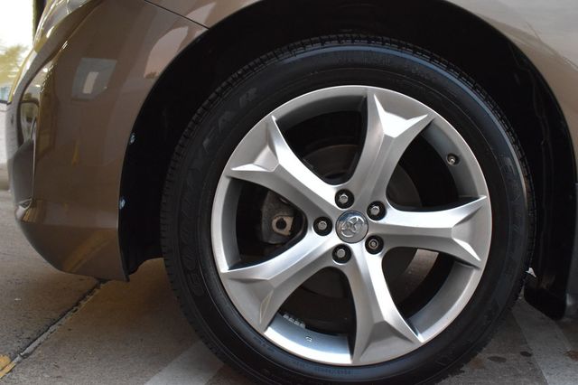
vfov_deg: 36.8
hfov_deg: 53.2
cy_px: 192
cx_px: 289
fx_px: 578
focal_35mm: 36
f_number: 8
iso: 2500
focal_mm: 24
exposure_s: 1/80
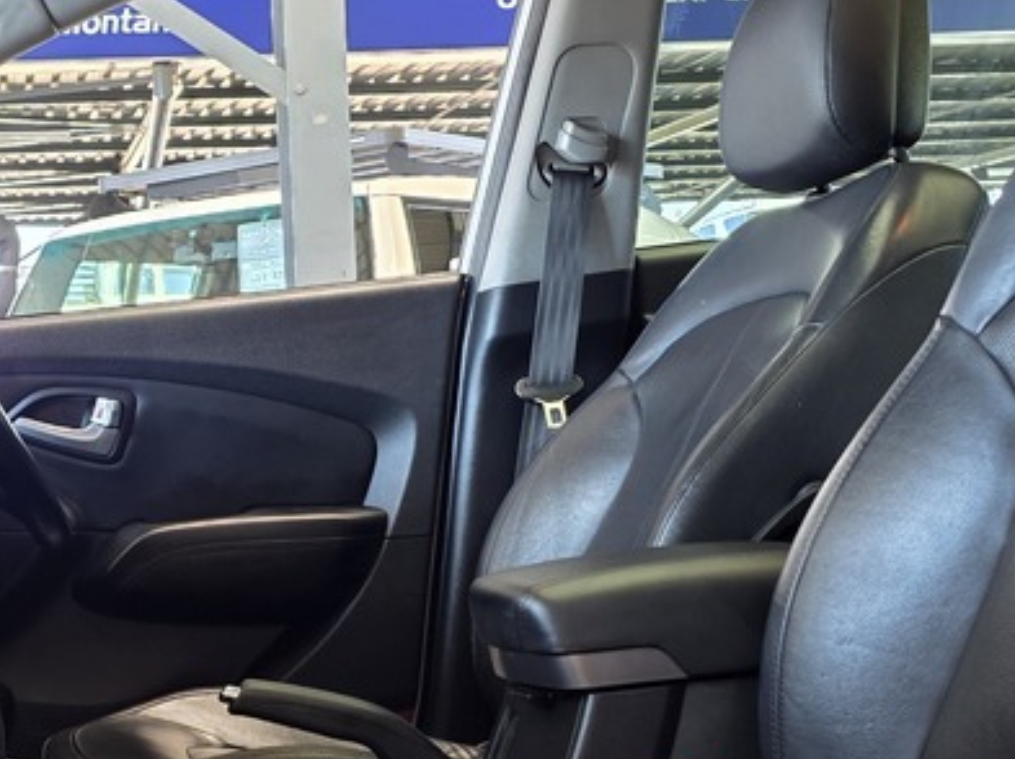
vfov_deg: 24.2
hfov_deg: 31.5
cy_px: 534
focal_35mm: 60
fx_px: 1758
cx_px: 230
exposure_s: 1/100
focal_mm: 6.25
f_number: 1.7
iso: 200
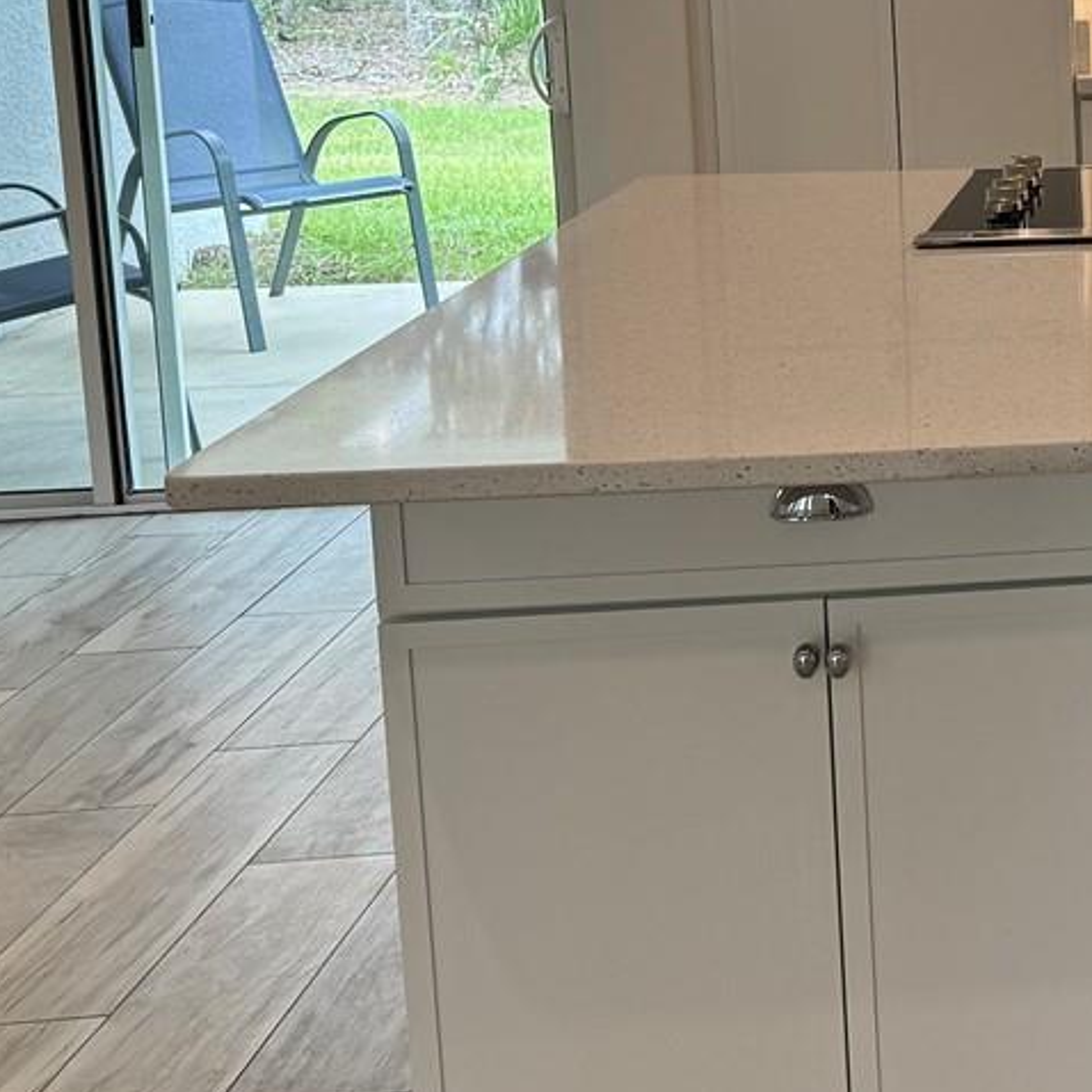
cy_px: 155
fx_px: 2534
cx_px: 1780
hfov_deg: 19.9
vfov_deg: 23.8
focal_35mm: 71
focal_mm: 6.76
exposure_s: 1/124
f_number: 1.78
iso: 64
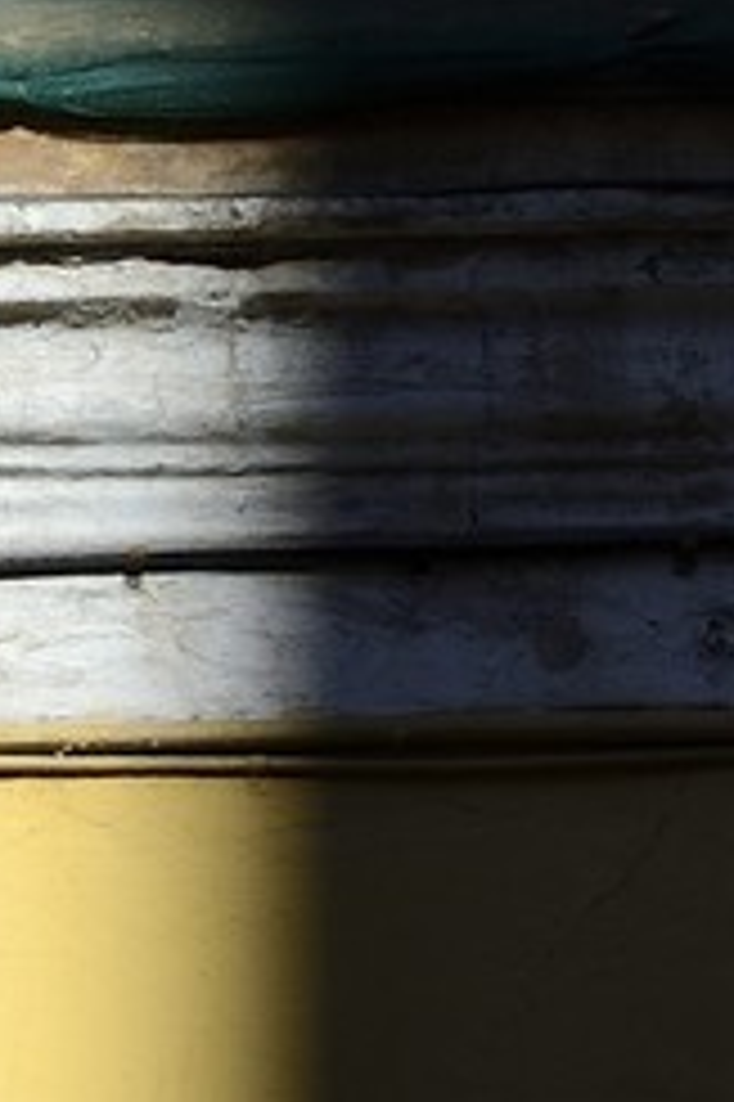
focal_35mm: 340
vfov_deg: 5.8
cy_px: 2703
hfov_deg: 3.9
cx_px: -1369
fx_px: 10412
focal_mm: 52
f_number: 9
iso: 100
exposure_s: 1/250
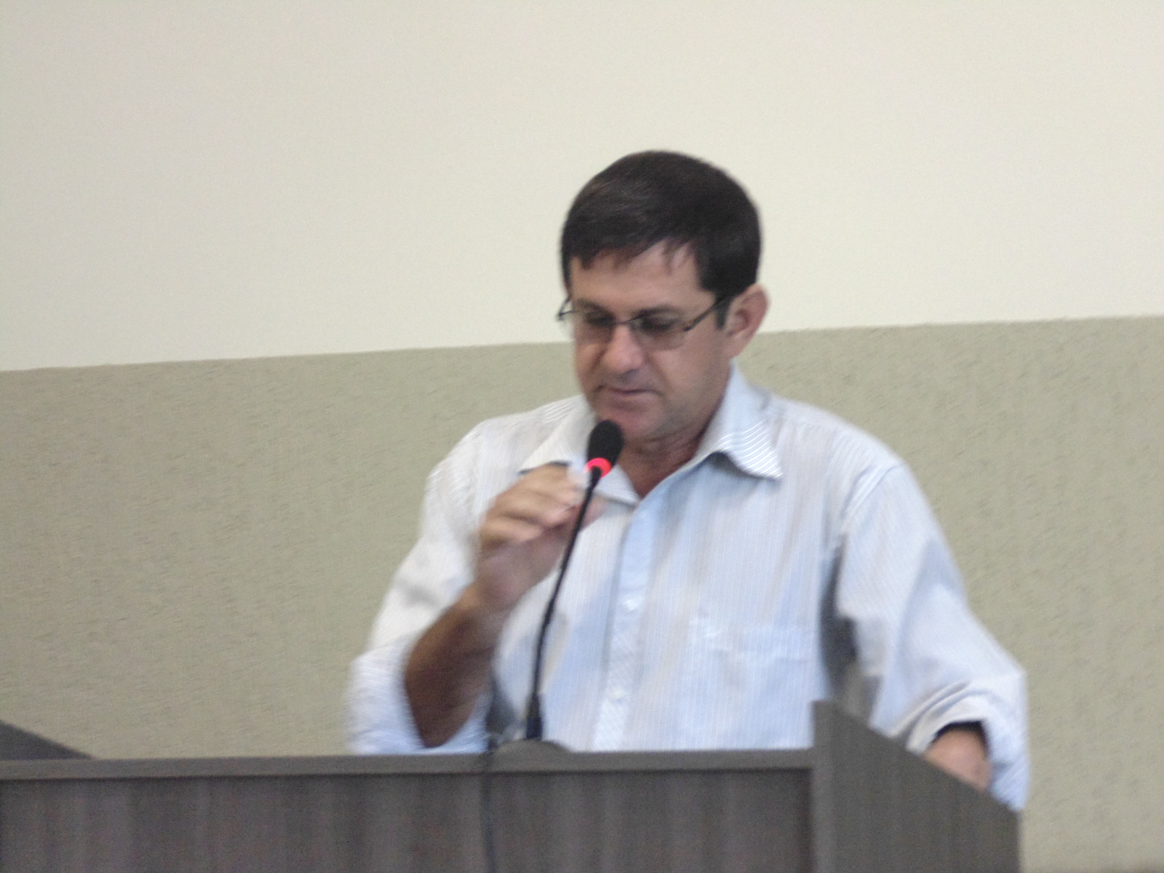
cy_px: 436
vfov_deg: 7.8
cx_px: 582
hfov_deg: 10.4
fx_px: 6389
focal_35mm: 190
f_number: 5.4
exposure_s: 1/20
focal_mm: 34.2
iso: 400
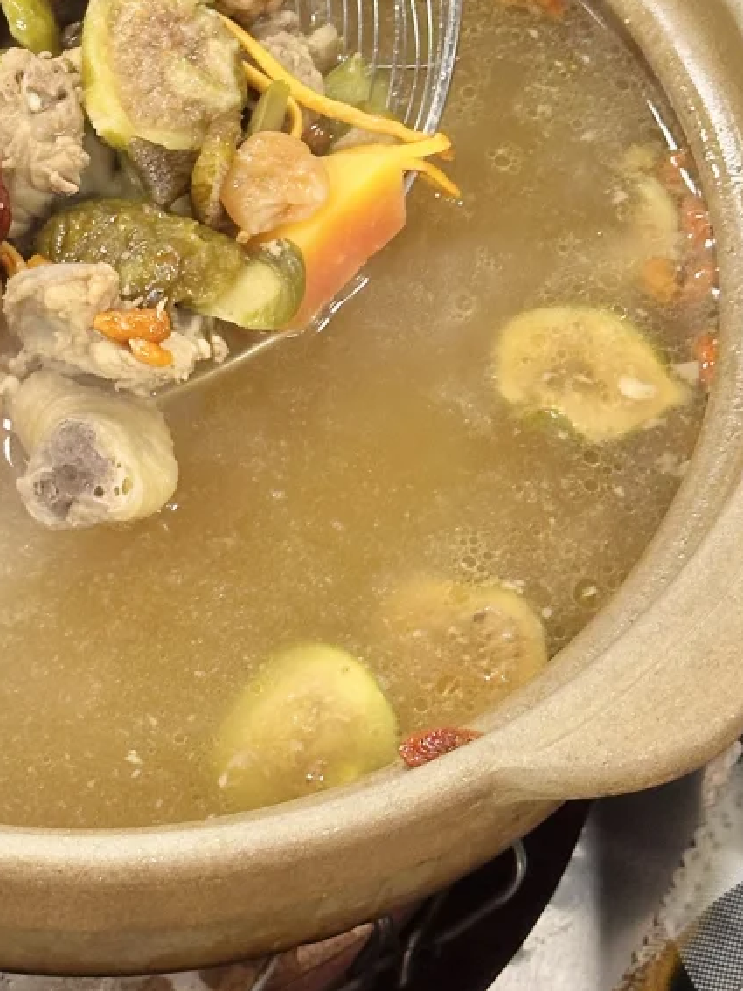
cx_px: -96
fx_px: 3493
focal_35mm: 122
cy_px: 98
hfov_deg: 11.9
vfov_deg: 16.0
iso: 160
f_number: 1.78
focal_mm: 6.86
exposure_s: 1/100
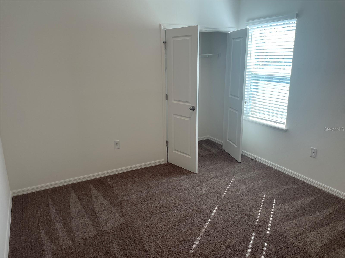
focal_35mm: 26
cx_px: 172
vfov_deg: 53.1
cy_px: 129
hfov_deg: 67.3
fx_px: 259
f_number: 1.6
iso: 64
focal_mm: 4.2
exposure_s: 1/120
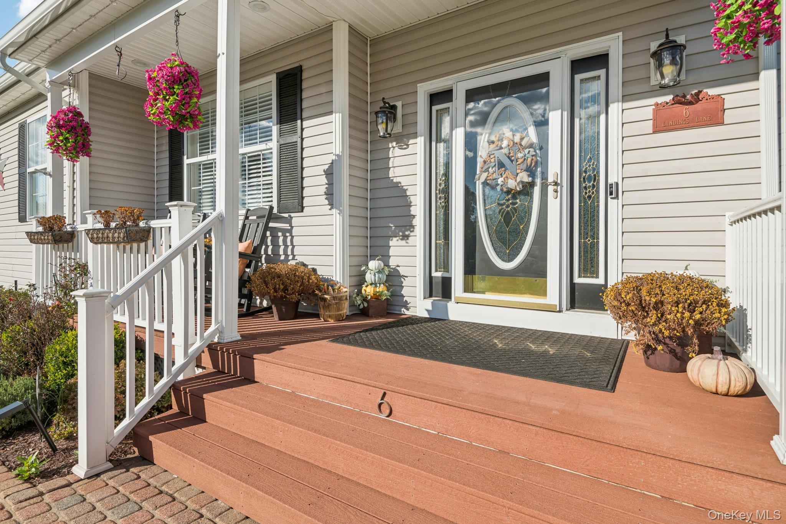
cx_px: 393
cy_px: 262
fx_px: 415
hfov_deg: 86.9
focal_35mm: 19
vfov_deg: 64.5
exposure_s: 1/640
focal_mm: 19
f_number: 9
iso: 160
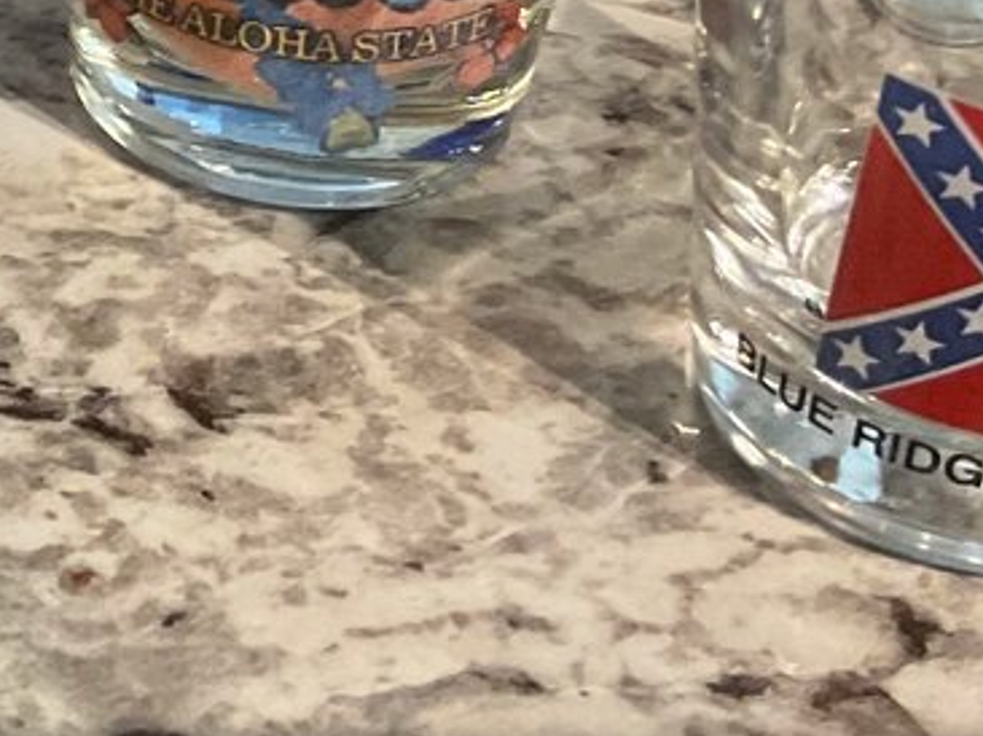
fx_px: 3405
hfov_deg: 15.3
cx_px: -442
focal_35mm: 120
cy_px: -219
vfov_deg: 12.0
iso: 200
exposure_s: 1/60
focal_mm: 3
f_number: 1.8
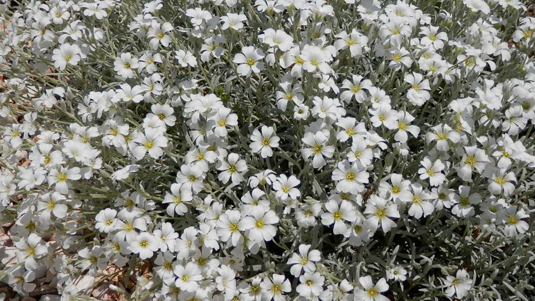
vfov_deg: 27.1
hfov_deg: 46.4
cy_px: 137
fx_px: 624
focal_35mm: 44
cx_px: 269
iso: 80
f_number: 10.4
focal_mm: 7.3
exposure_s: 1/250
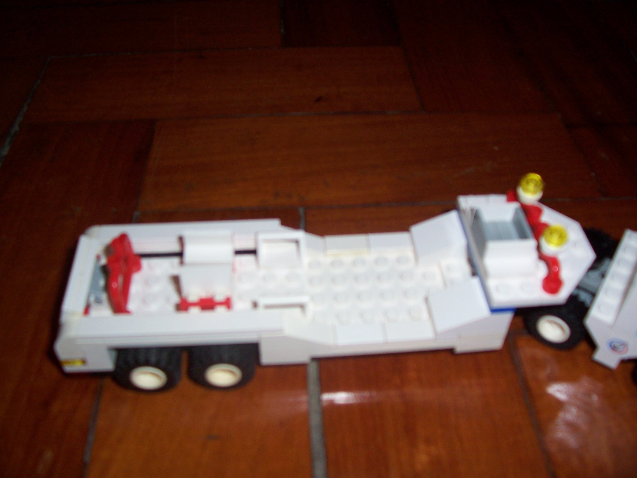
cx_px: 318
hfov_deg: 54.0
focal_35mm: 34
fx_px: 626
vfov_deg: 41.8
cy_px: 239
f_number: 2.7
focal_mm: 5.6
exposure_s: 1/60
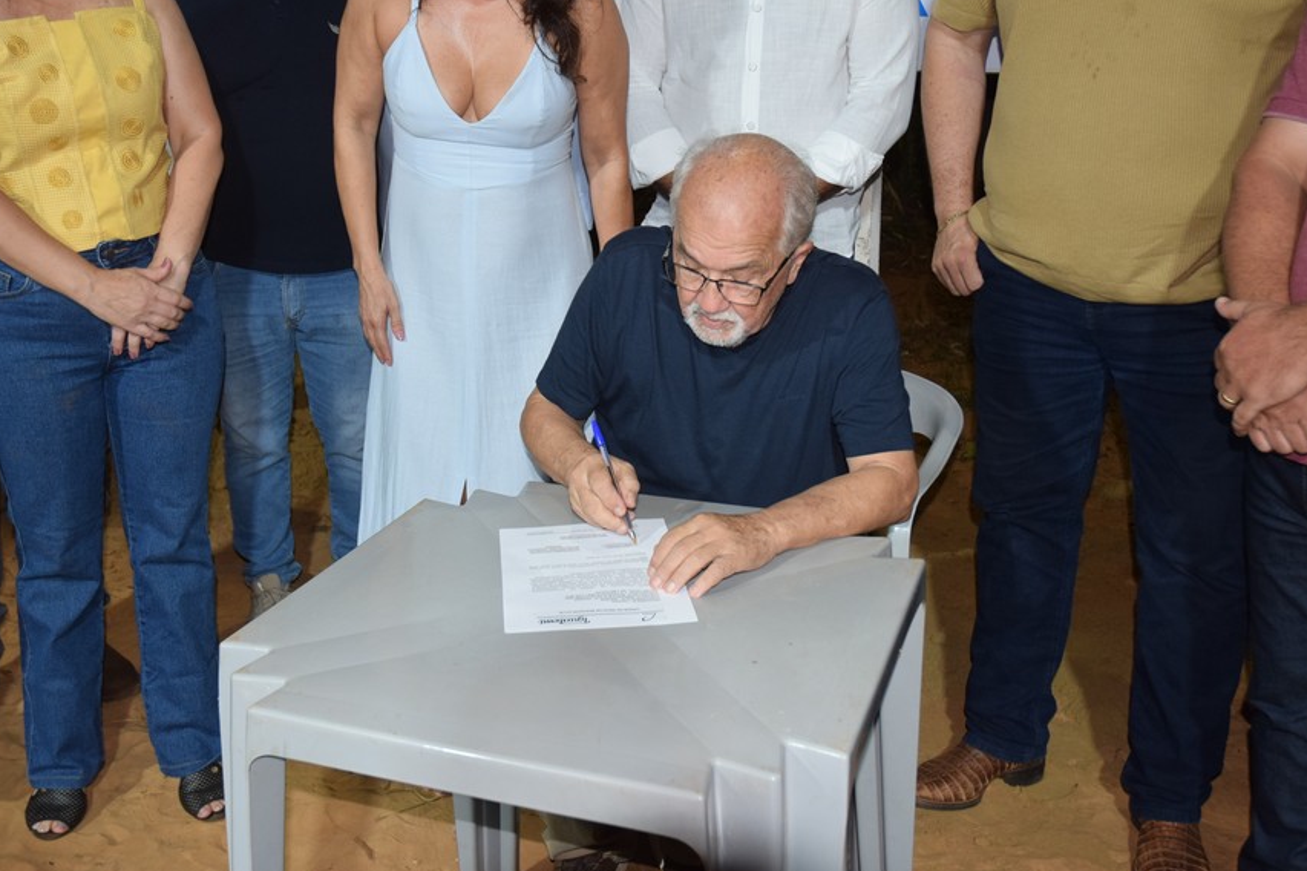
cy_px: 422
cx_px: 663
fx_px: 1434
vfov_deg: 33.7
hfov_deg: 49.0
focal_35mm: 40
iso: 800
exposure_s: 1/80
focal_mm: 25
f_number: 4.5
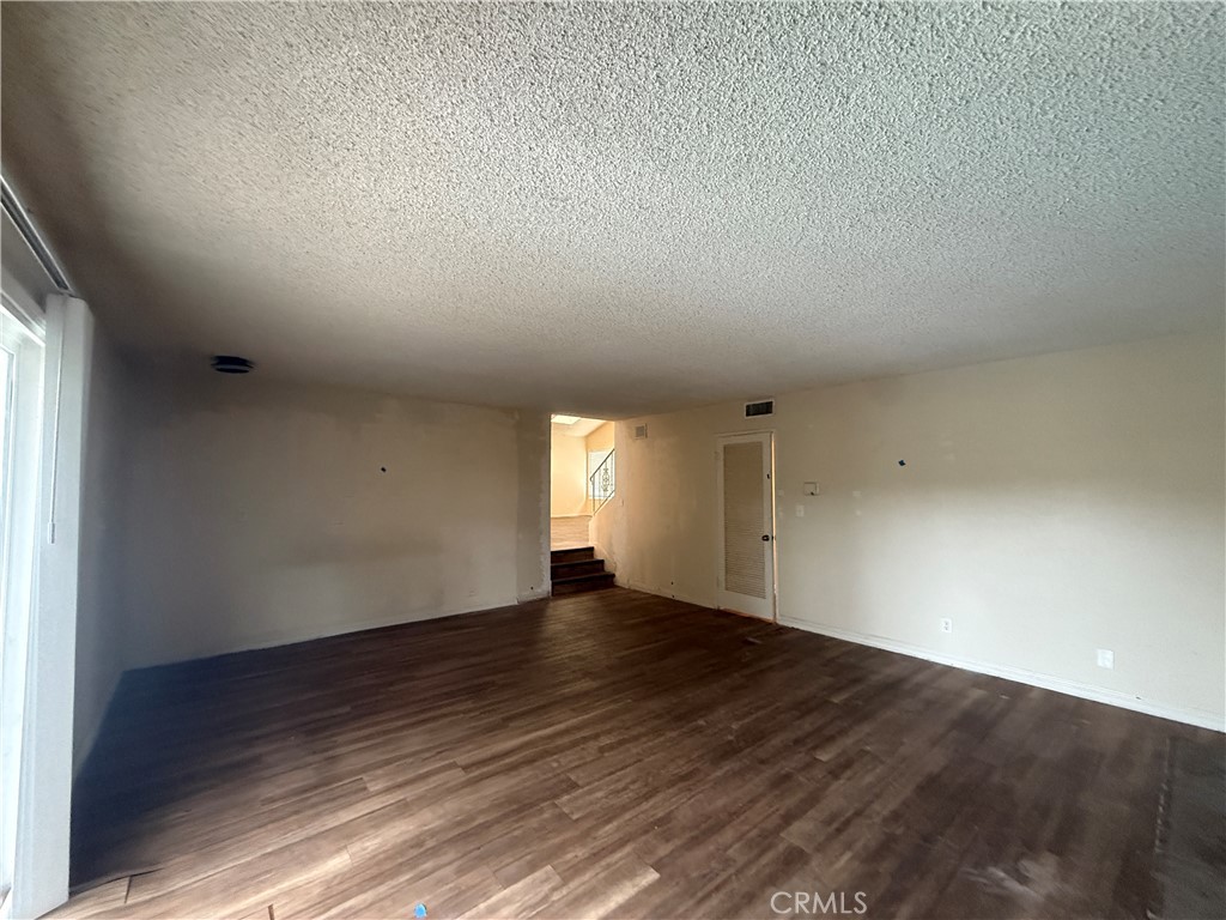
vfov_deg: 85.7
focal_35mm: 14
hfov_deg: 102.1
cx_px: 613
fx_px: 496
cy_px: 460
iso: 800
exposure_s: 1/60
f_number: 2.2
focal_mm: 2.22
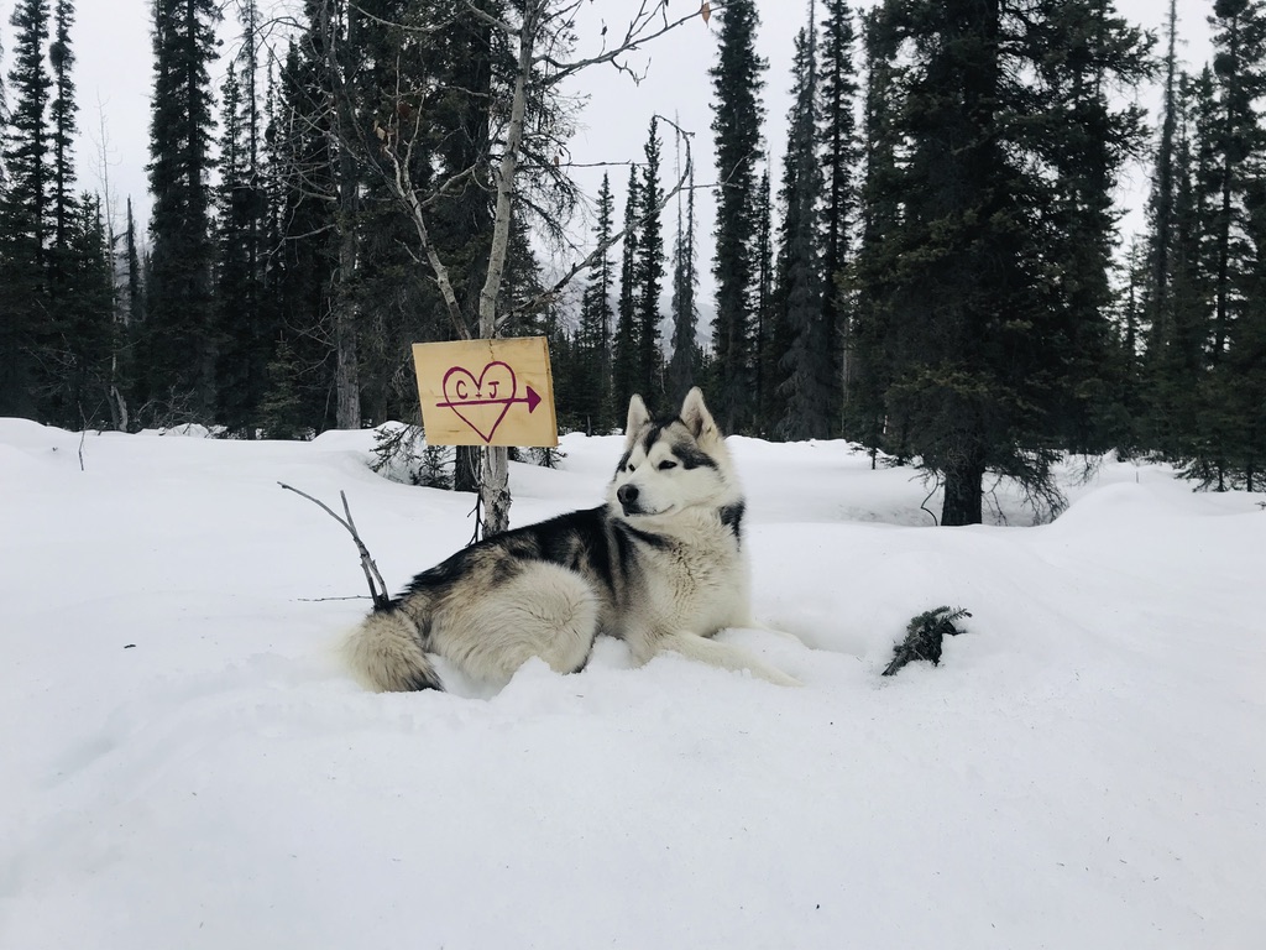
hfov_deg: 63.4
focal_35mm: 28
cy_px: 475
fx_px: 1024
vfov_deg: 49.7
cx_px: 633
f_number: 1.8
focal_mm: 3.99
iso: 20
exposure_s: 1/192
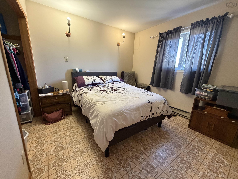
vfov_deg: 85.7
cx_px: 119
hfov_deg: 102.1
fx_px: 96
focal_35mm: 14
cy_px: 90
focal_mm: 2.22
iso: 500
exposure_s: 1/60
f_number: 2.2
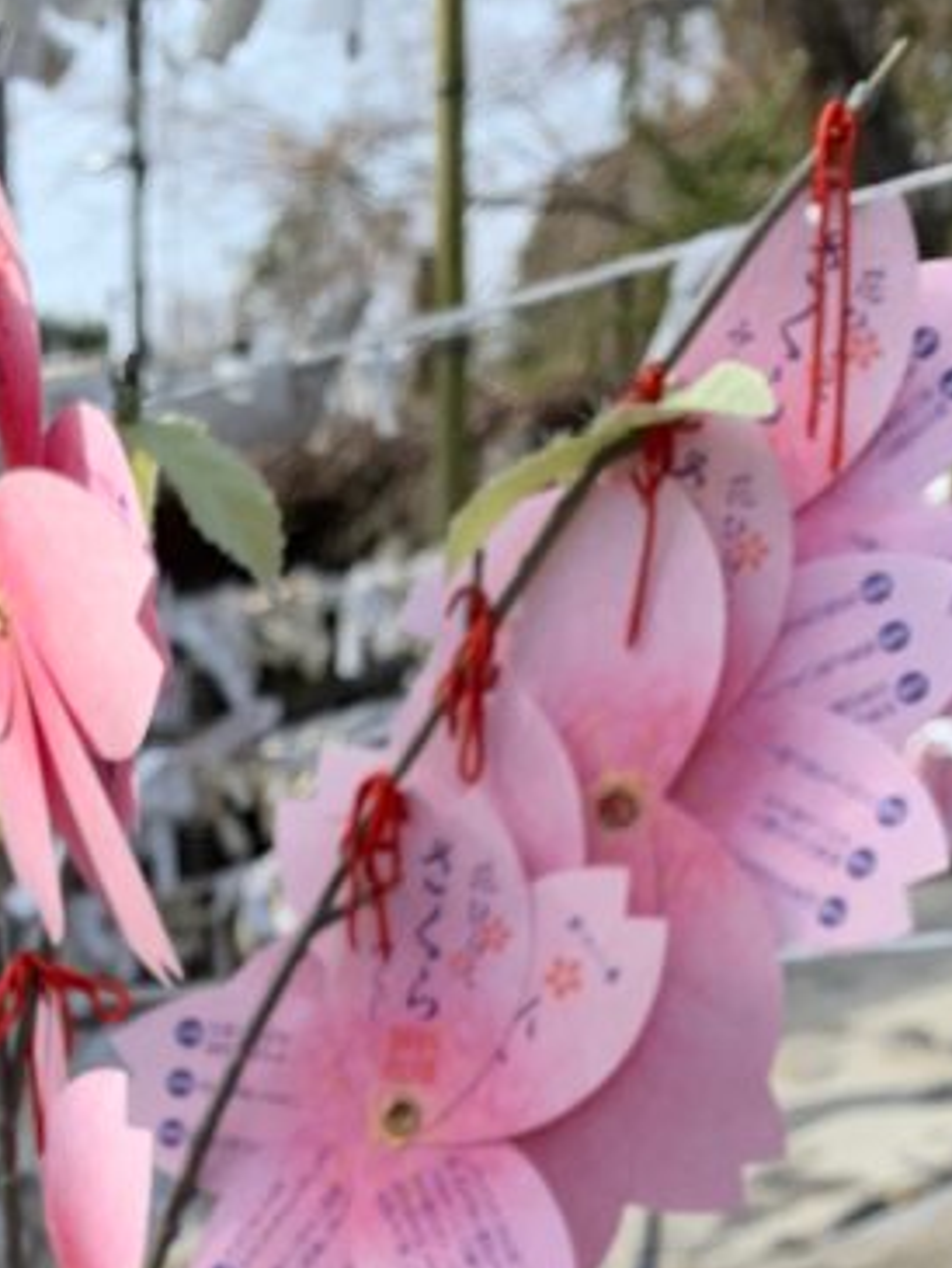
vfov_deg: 23.6
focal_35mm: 73
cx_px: 45
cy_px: 1633
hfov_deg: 19.7
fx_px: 2675
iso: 25
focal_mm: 4.25
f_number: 1.8
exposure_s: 1/1065
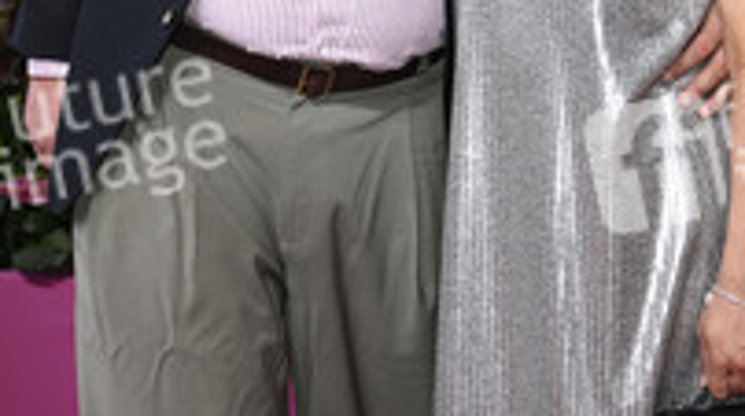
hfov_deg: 15.9
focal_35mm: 135
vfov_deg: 8.9
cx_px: 439
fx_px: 2663
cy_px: -37
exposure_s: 1/250
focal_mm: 65
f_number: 5.6
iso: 500
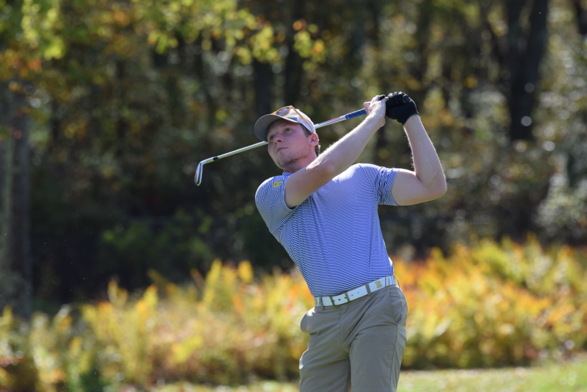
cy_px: 196
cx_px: 294
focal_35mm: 300
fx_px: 4892
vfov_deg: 4.6
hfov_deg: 6.9
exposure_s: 1/1000
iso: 400
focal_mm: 200
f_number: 4.5
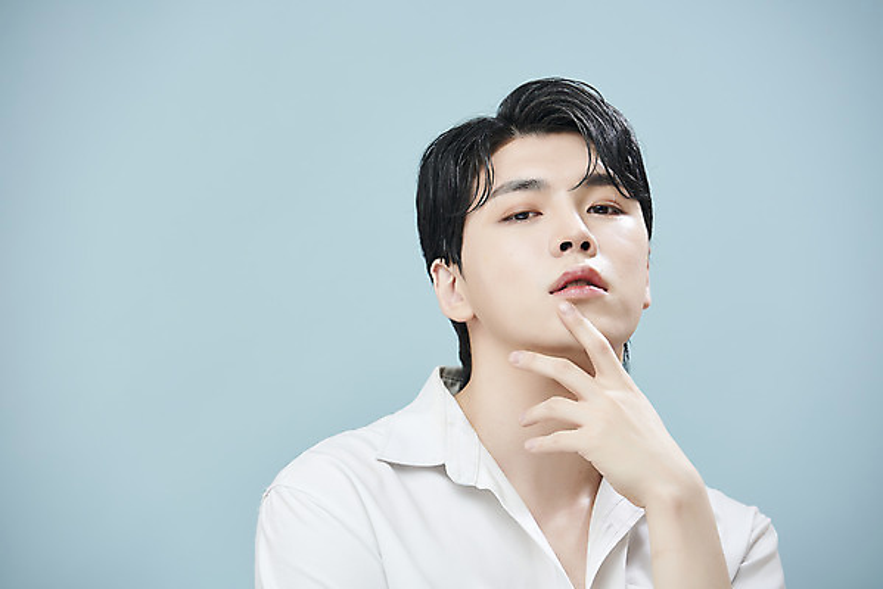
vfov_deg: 7.2
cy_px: 294
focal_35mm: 190
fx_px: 4662
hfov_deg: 10.8
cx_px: 442
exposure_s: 1/125
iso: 50
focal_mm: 190
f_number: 5.6
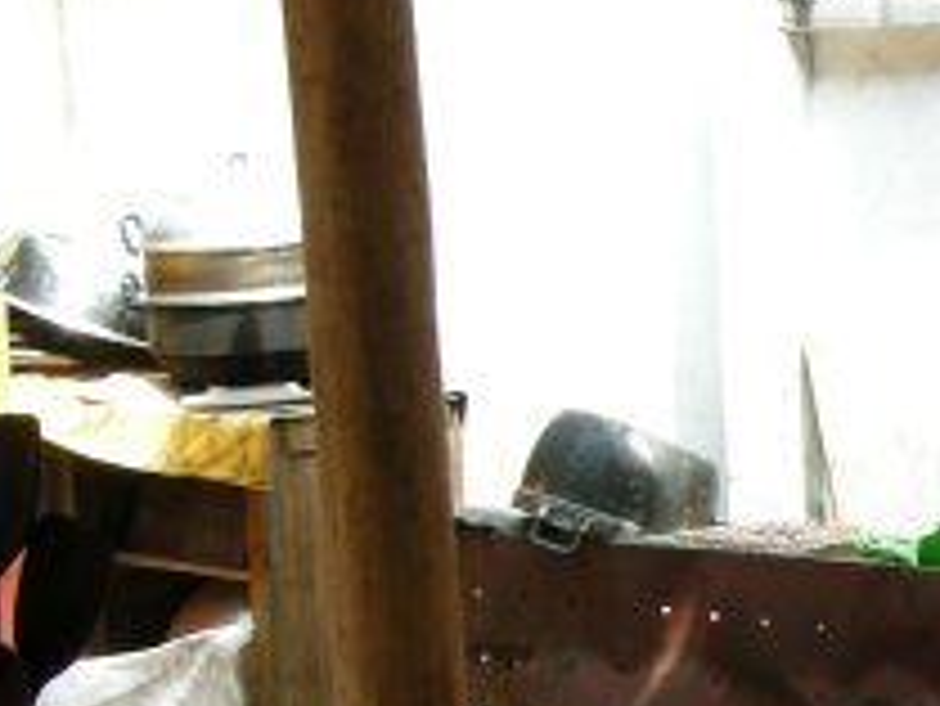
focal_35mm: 110
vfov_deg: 13.1
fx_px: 2989
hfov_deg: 16.4
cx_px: 1390
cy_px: 836
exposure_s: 1/65.5
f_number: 3.4
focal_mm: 7.5
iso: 64
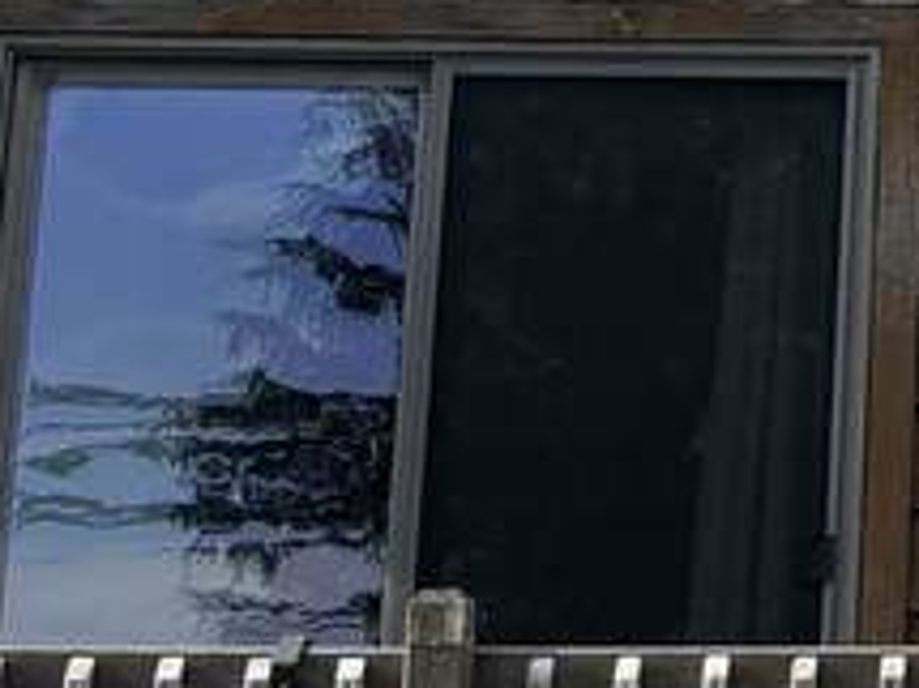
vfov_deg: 9.4
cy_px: -256
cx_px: 1291
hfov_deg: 12.3
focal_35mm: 155
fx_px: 4113
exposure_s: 1/2242
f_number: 1.6
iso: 50
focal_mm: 5.96
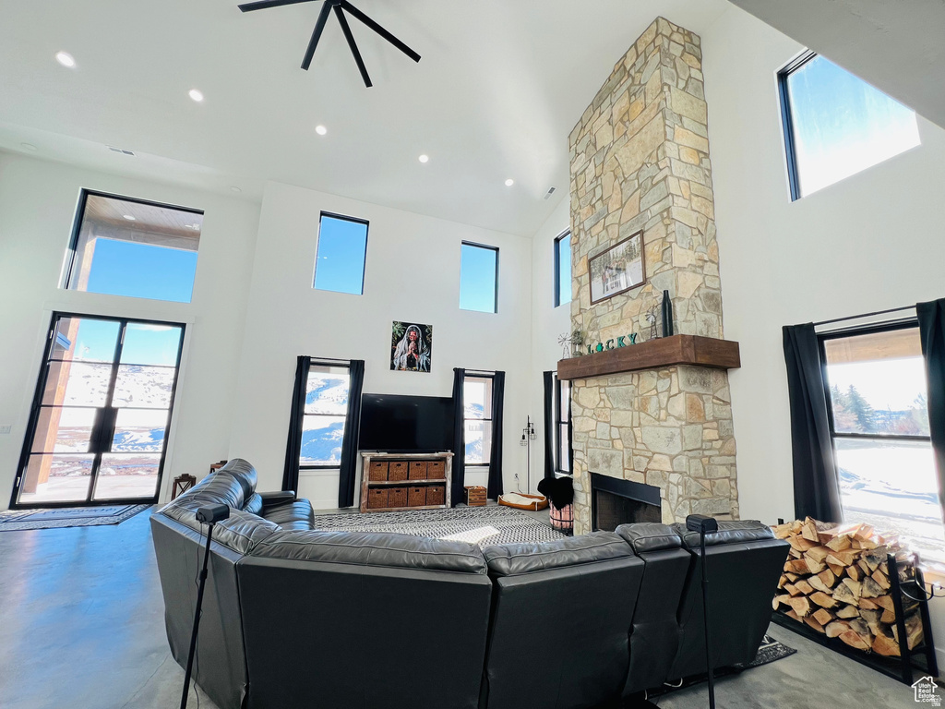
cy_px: 354
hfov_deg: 106.2
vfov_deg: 89.9
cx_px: 472
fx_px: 355
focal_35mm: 13
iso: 32
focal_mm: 1.57
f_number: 1.8
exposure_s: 1/99
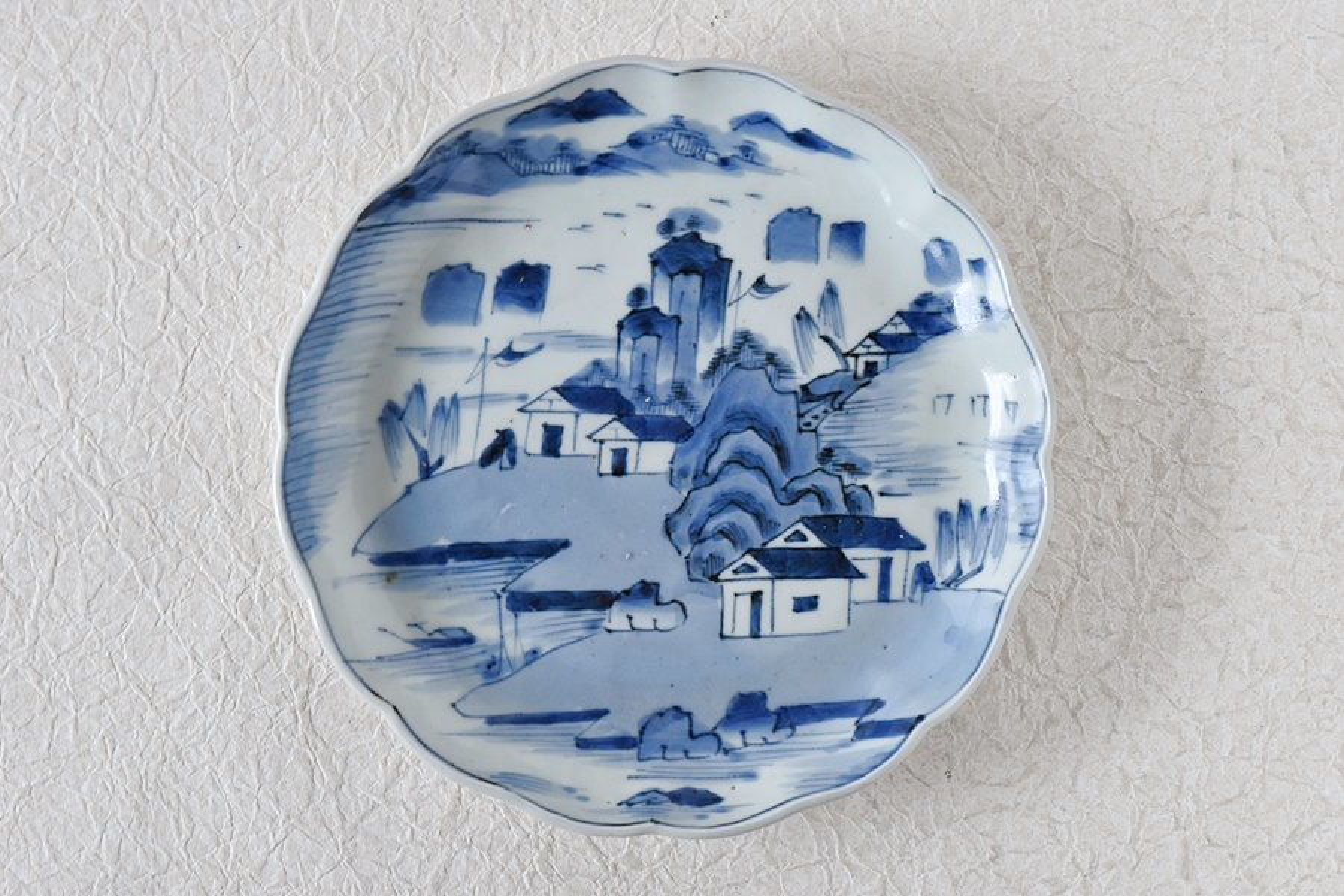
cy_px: 448
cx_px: 672
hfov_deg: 24.6
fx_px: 3080
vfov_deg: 16.6
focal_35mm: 82
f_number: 8
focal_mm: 55
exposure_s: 1/5
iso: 400
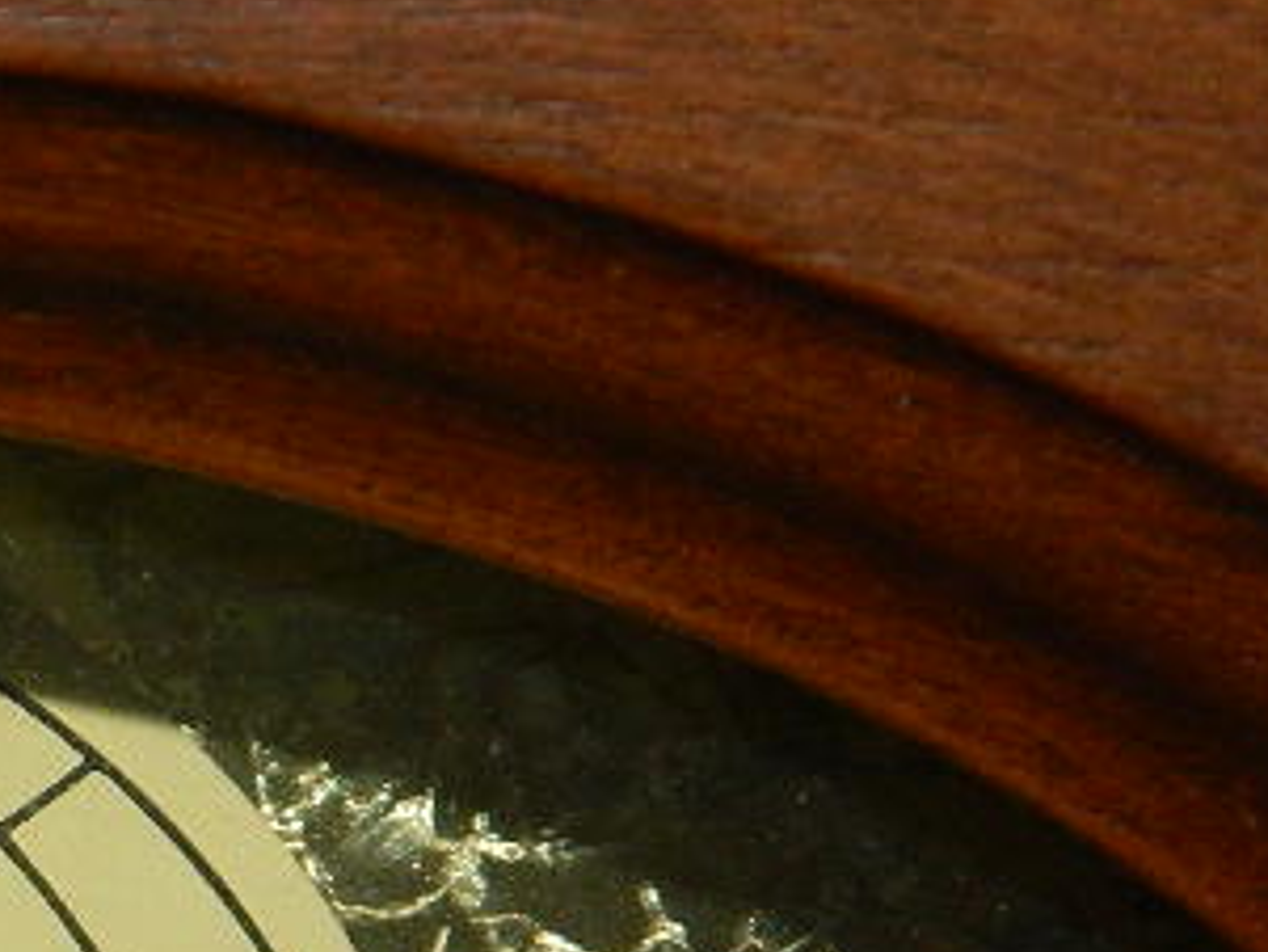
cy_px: 1213
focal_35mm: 286
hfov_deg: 6.8
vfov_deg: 5.2
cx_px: -564
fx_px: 10480
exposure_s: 1/50
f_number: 4.2
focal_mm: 15.1
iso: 200
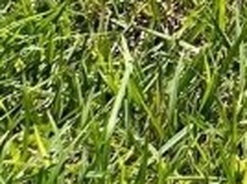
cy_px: -372
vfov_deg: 10.1
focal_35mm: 107
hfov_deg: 10.7
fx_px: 762
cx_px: 782
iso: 50
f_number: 2.2
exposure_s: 1/2506
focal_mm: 2.22
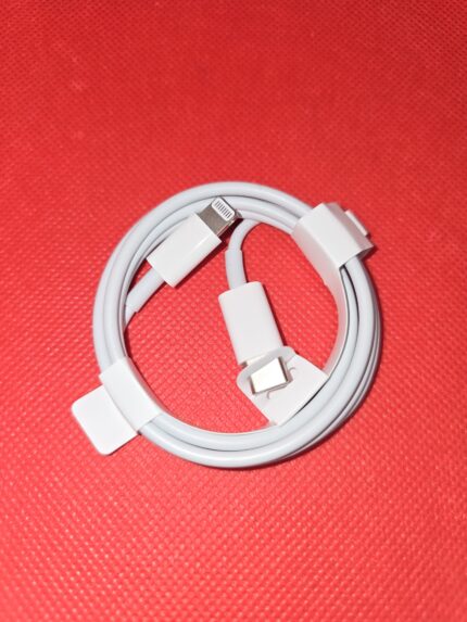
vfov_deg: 73.9
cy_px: 311
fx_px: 414
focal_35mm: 23
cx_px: 234
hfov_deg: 58.9
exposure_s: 1/50
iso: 25
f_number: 1.7
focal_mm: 6.3
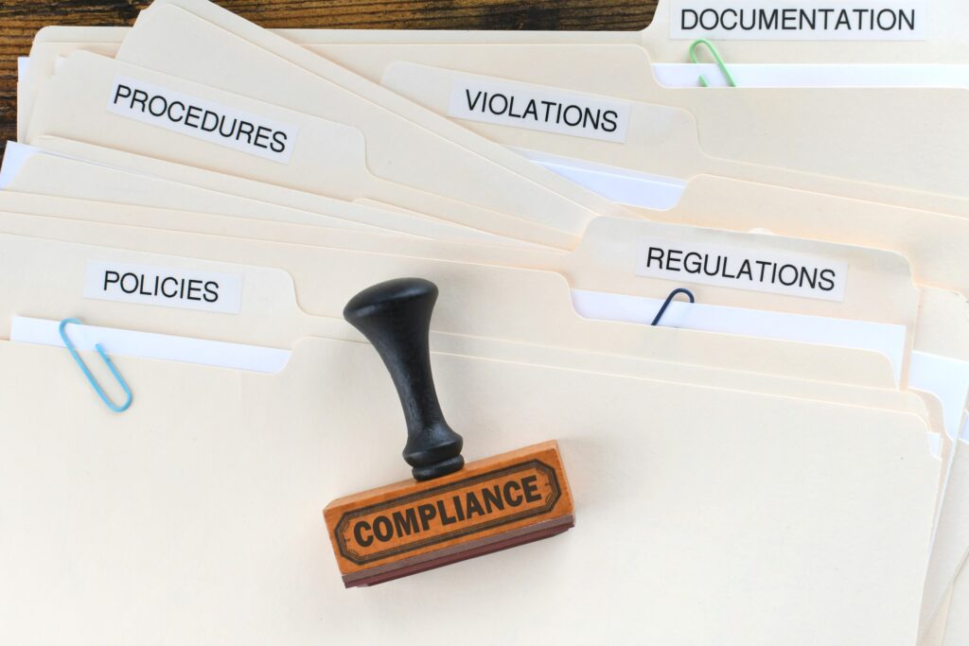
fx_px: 1413
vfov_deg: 25.8
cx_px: 484
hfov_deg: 37.8
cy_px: 323
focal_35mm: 52
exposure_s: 1/800
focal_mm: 35
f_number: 4.5
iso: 250
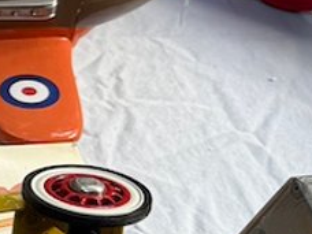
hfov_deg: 10.0
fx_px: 1433
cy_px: 128
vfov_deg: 9.3
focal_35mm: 159
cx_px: -560
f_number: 1.78
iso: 80
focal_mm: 6.76
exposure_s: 1/356
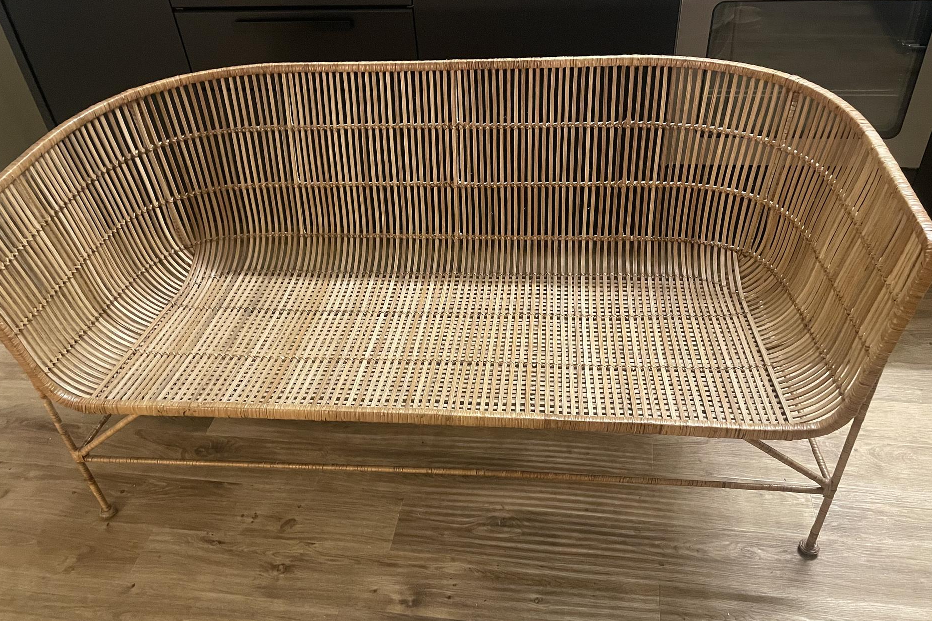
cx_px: 462
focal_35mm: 29
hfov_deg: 63.7
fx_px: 751
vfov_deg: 44.8
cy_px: 355
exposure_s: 1/33
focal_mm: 4.2
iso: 500
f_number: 1.6
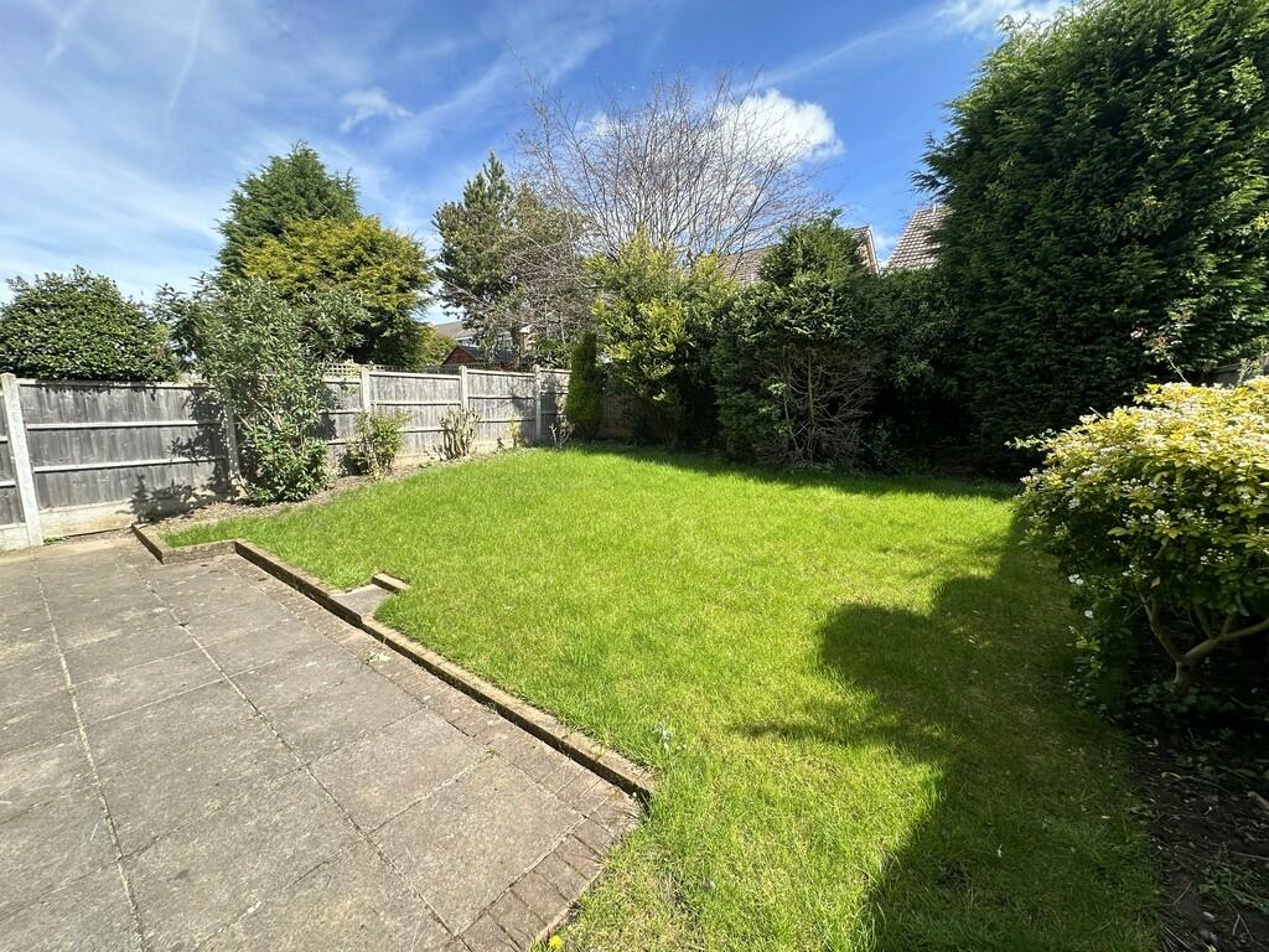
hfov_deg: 102.1
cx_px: 634
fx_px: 513
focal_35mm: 14
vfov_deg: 85.7
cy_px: 476
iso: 40
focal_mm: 2.22
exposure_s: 1/725
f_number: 2.2
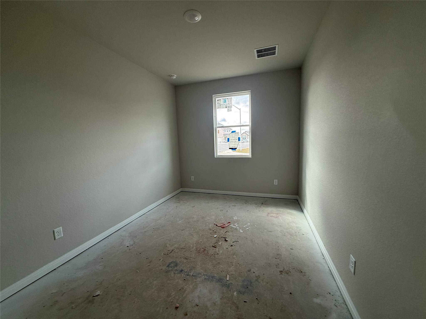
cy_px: 160
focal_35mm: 14
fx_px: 172
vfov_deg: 85.7
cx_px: 213
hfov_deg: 102.1
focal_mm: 2.22
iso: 100
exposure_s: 1/99
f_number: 2.2
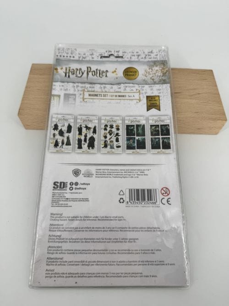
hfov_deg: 56.7
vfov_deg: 71.7
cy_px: 153
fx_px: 212
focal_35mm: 24
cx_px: 114
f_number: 1.78
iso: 80
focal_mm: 6.76
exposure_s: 1/1980
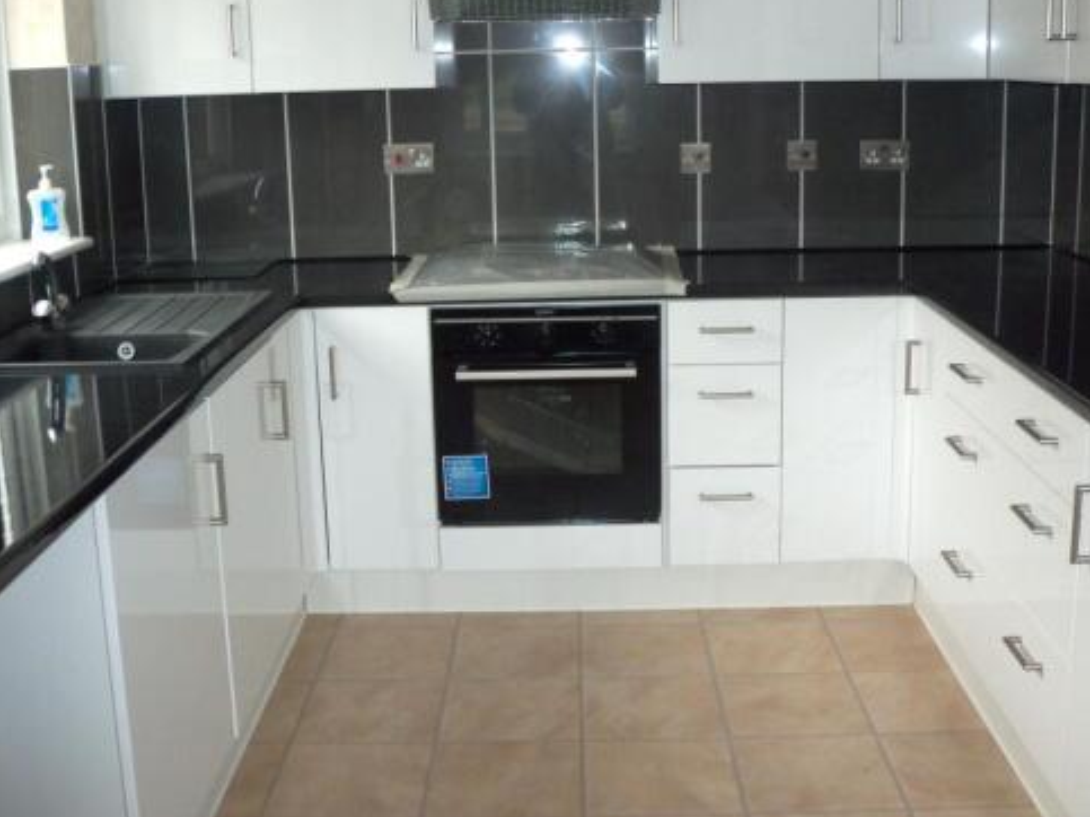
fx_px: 1291
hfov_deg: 45.8
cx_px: 543
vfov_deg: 35.0
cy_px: 335
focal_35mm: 41
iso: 100
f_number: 2.9
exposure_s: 1/30
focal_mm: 5.7
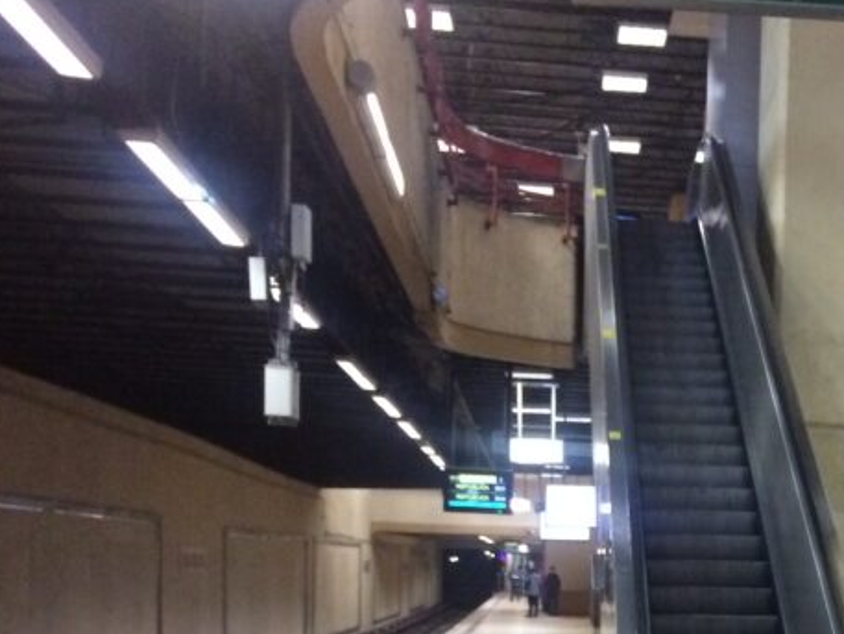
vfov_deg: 21.5
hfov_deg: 28.5
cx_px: 785
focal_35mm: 65
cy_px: 693
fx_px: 1585
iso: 320
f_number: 2.2
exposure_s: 1/17
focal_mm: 4.15
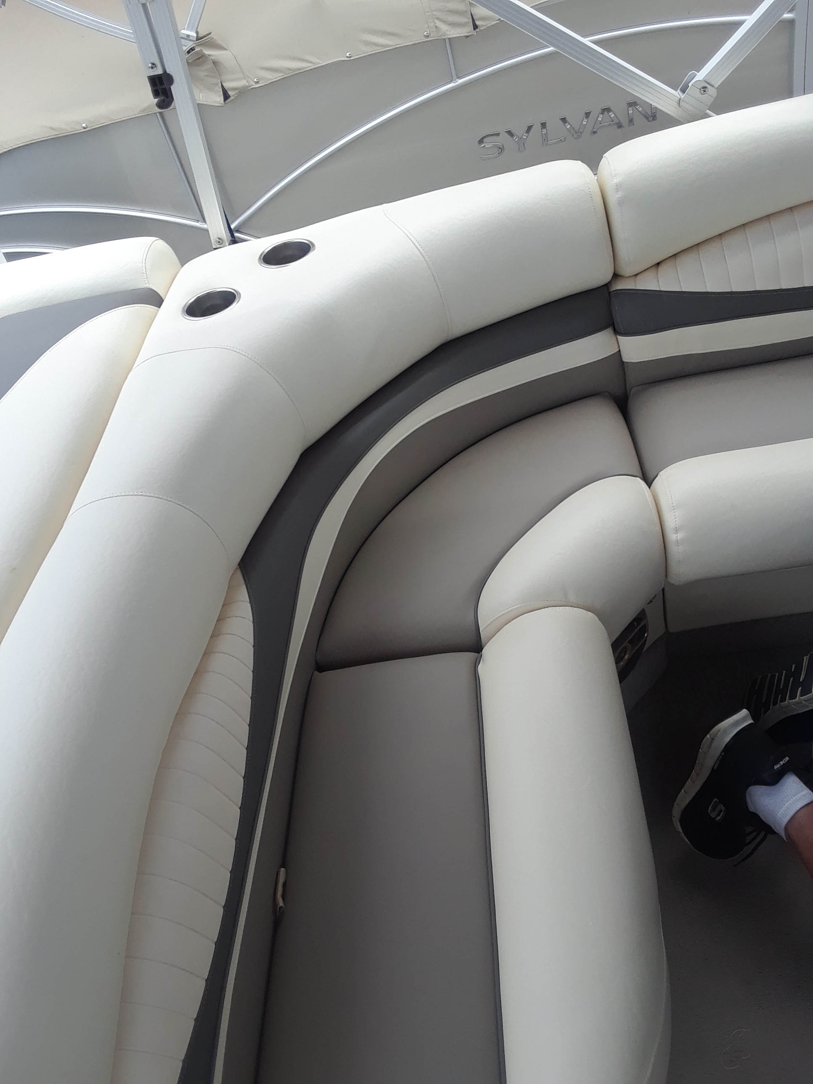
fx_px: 939
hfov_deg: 46.8
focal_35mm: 30
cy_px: 542
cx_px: 406
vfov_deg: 60.0
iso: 40
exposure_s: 1/698
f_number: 1.9
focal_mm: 2.47
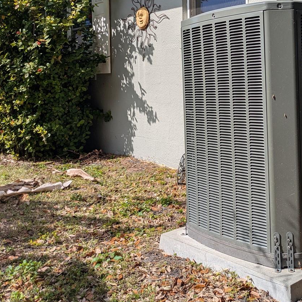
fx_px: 415
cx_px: 254
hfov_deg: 38.1
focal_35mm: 42
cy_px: 91
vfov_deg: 39.4
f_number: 1.89
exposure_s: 1/2155
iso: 45
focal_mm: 5.43
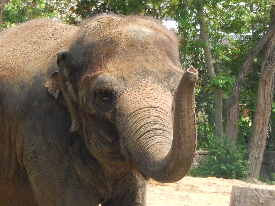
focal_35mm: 142
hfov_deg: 13.9
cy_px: 103
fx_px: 1128
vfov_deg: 10.4
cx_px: 138
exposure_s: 1/250
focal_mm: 25.3
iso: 280
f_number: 4.9
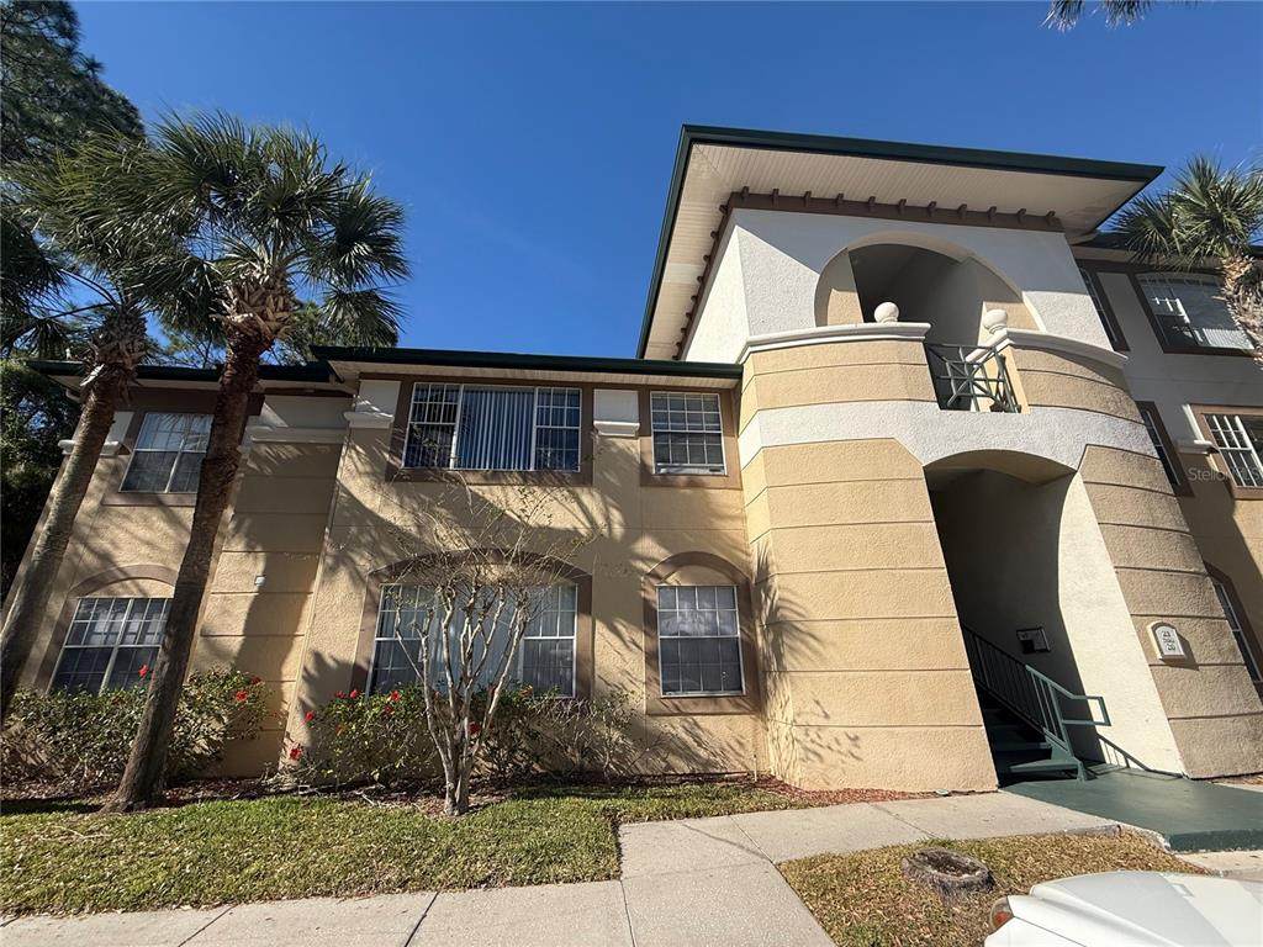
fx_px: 511
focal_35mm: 14
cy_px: 474
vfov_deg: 85.7
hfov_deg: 102.1
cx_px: 632
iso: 50
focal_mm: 2.22
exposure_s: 1/2506
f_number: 2.2
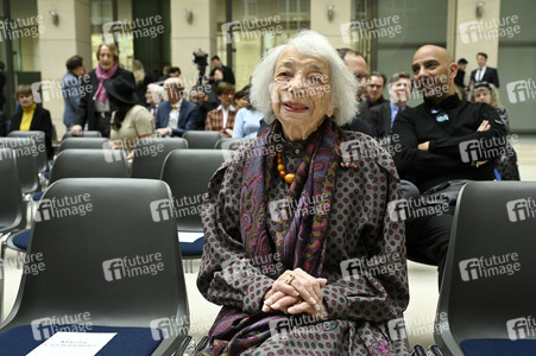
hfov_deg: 51.9
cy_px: 178
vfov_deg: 35.9
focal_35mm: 37
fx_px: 550
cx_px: 268
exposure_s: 1/800
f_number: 5
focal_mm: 37
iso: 4000
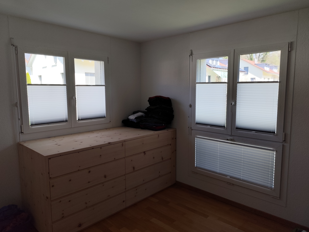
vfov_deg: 56.8
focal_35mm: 24
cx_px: 159
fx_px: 214
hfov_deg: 71.6
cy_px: 114
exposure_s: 1/190
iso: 50
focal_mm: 6.19
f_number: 1.65
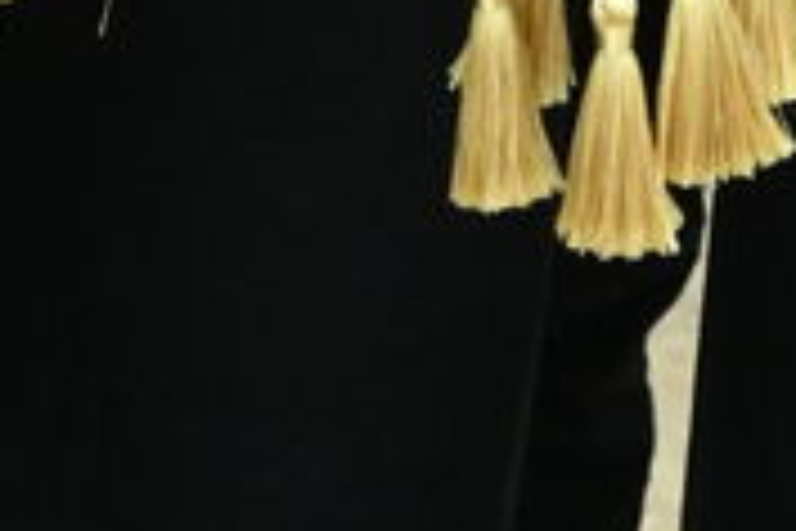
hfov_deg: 6.1
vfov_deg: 3.8
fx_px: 7517
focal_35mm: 340
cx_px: 117
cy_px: -1523
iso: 1600
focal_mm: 43
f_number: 5.6
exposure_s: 1/250
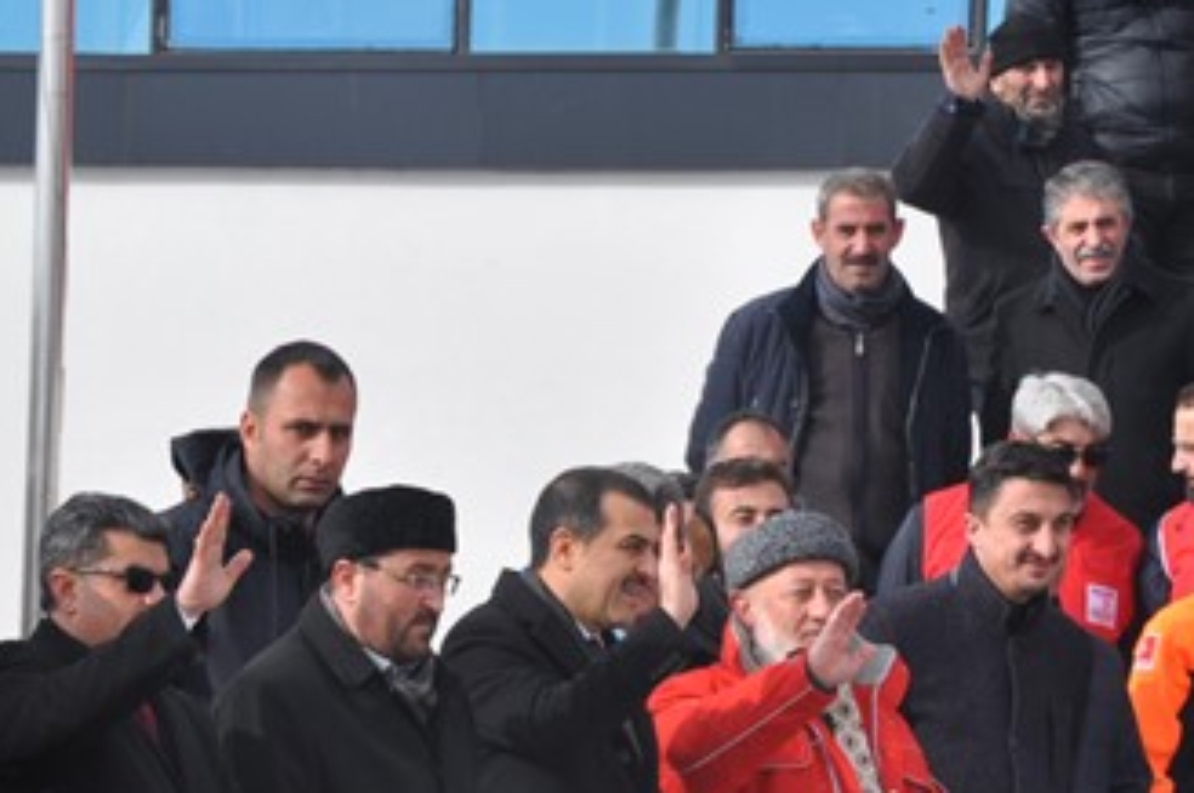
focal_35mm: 312
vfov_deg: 4.4
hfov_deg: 6.6
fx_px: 10337
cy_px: 578
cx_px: 641
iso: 250
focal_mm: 105
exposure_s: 1/400
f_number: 10
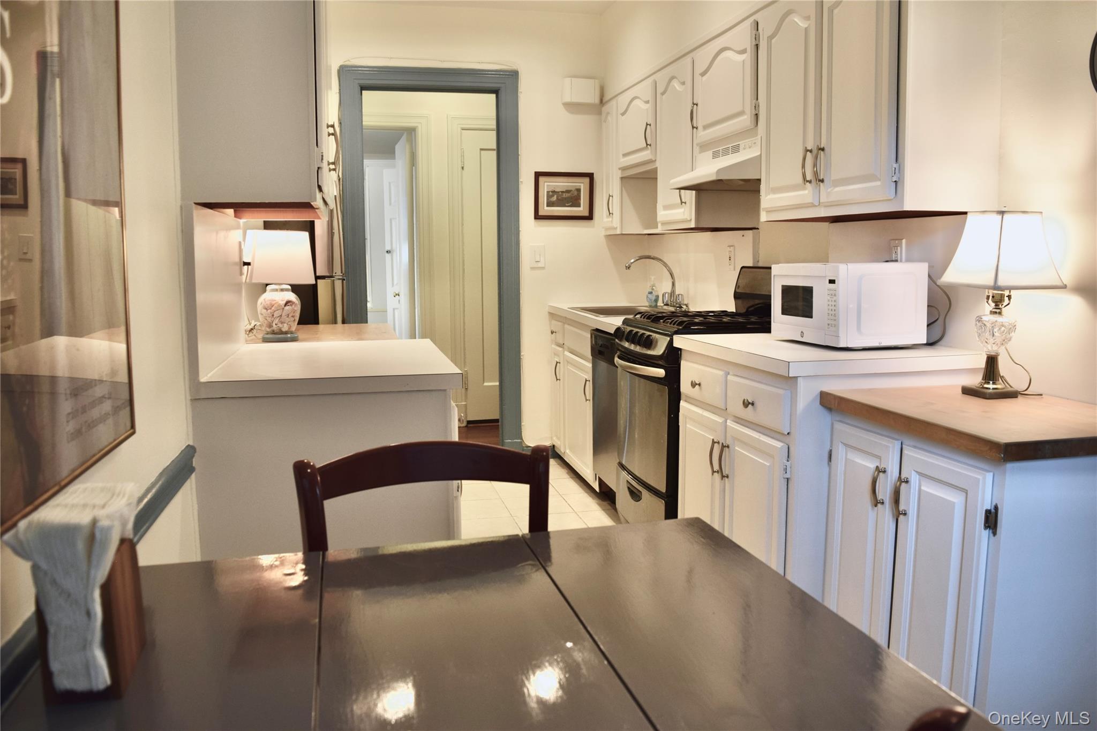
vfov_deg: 47.9
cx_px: 548
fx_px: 823
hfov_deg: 67.4
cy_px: 366
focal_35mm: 27
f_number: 5
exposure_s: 1/100
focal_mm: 18
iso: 400
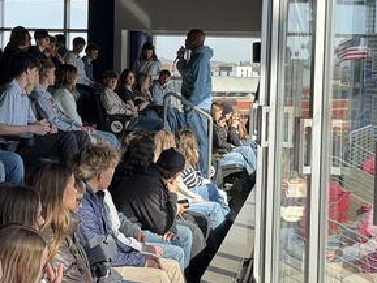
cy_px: 130
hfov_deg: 23.0
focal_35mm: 85
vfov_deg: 17.4
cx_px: 146
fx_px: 926
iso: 100
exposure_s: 1/1139
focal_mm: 6.76
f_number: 1.78
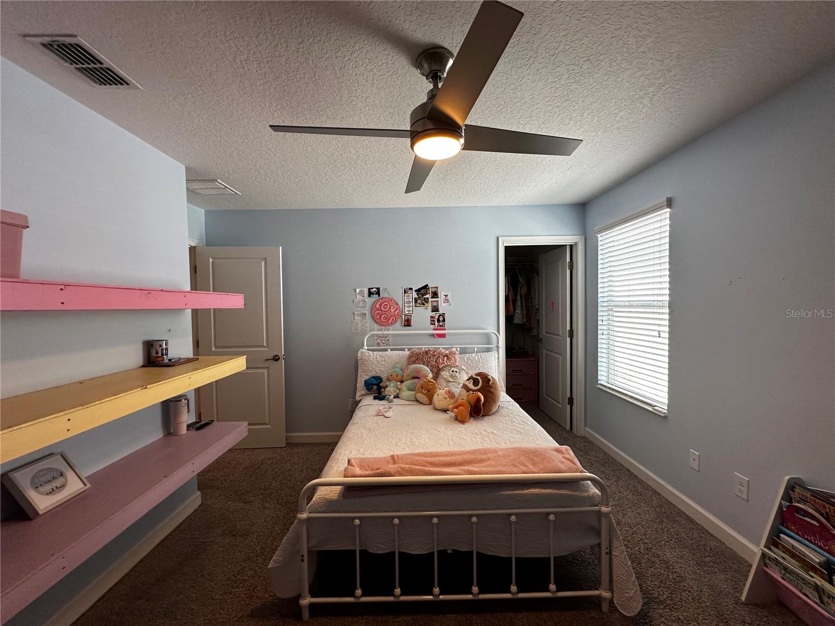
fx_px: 338
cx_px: 418
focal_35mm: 14
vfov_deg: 85.7
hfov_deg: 102.1
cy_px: 313
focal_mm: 2.22
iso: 160
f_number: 2.2
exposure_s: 1/120
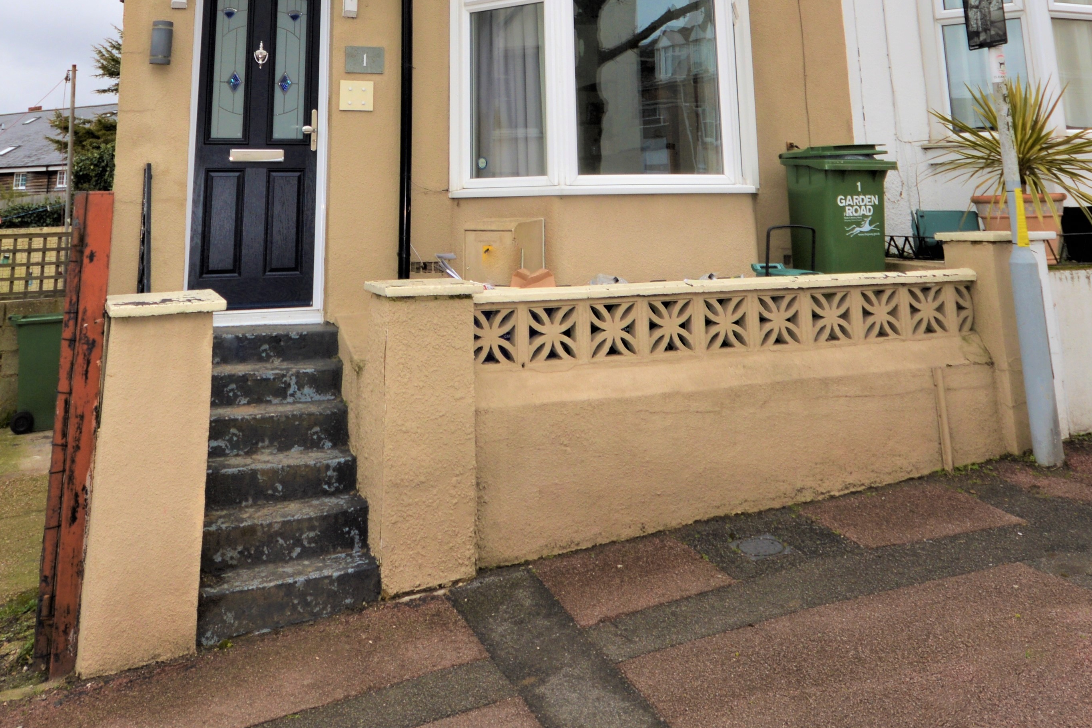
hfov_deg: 57.2
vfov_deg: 35.1
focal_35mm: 33
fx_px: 1001
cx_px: 508
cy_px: -47
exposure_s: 1/200
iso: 100
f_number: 5
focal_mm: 10
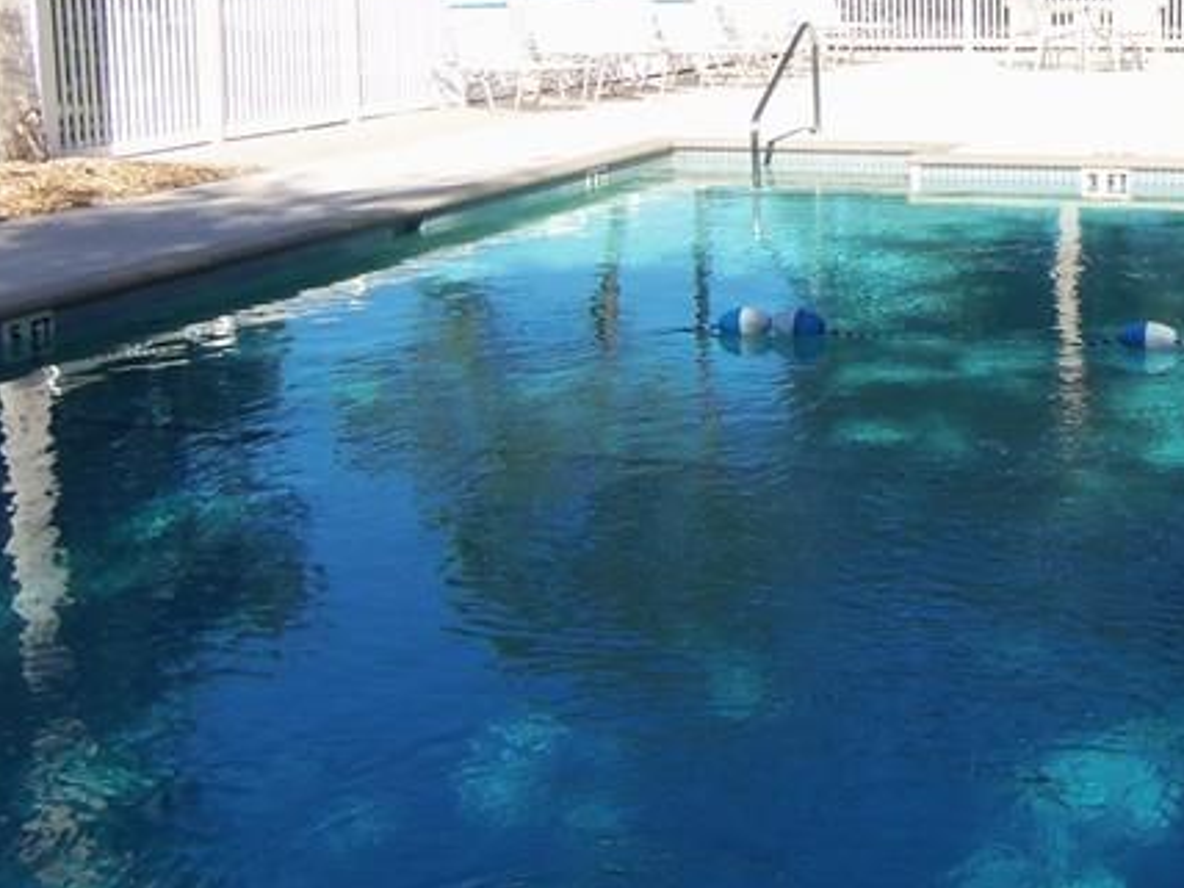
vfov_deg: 21.8
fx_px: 2292
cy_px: 274
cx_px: 1170
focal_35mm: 67
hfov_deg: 27.4
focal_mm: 5.1
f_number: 3.9
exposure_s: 1/400
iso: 64
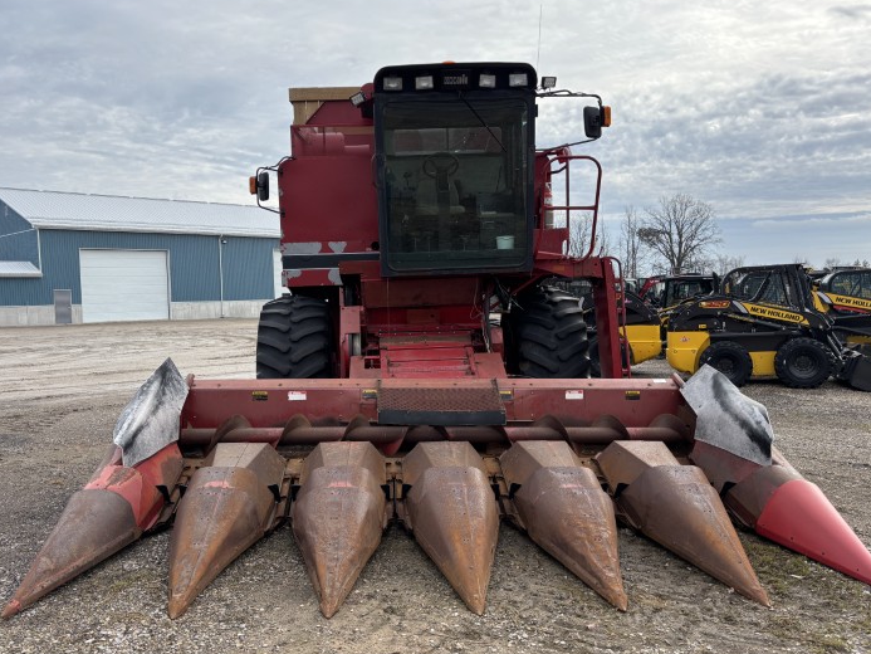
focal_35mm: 30
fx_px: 755
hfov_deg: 59.9
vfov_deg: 46.8
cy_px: 338
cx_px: 419
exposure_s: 1/2242
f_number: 1.6
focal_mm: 5.96
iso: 50
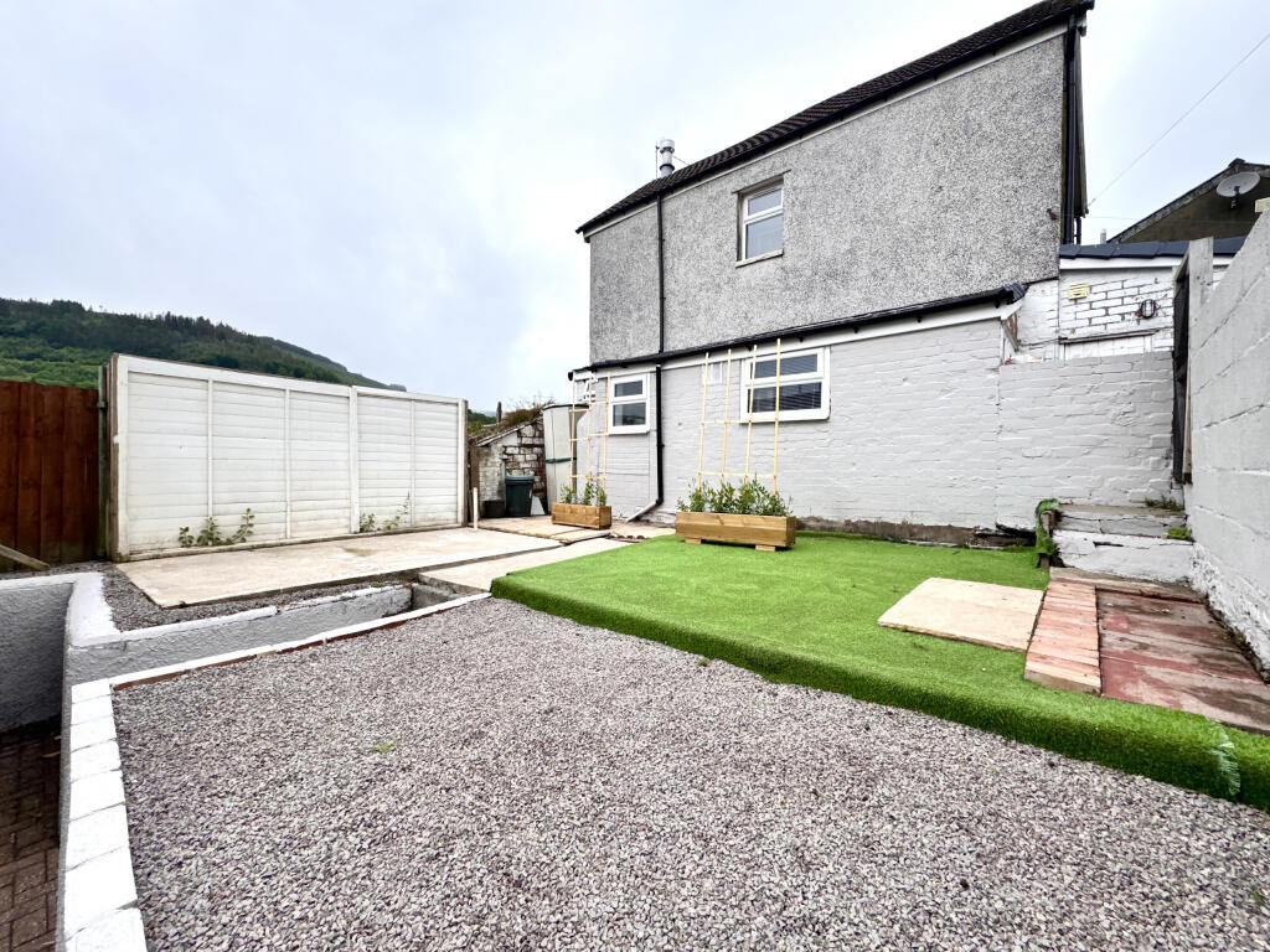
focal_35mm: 14
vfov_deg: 85.7
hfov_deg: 102.1
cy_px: 476
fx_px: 514
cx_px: 635
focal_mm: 2.22
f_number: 2.2
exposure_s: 1/1832
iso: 50
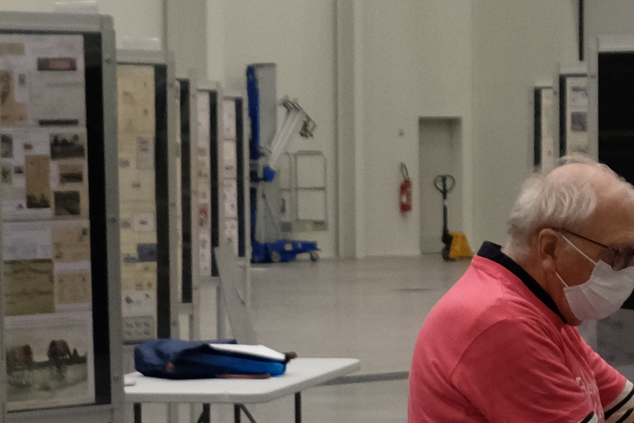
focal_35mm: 166
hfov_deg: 12.2
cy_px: 466
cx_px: 705
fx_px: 2923
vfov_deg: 8.2
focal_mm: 21.6
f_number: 4
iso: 1600
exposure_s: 1/30
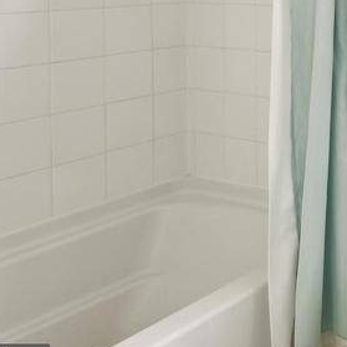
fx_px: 567
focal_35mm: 50
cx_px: 548
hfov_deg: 24.5
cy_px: -36
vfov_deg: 30.4
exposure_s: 1/30
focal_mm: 16
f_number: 8
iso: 400
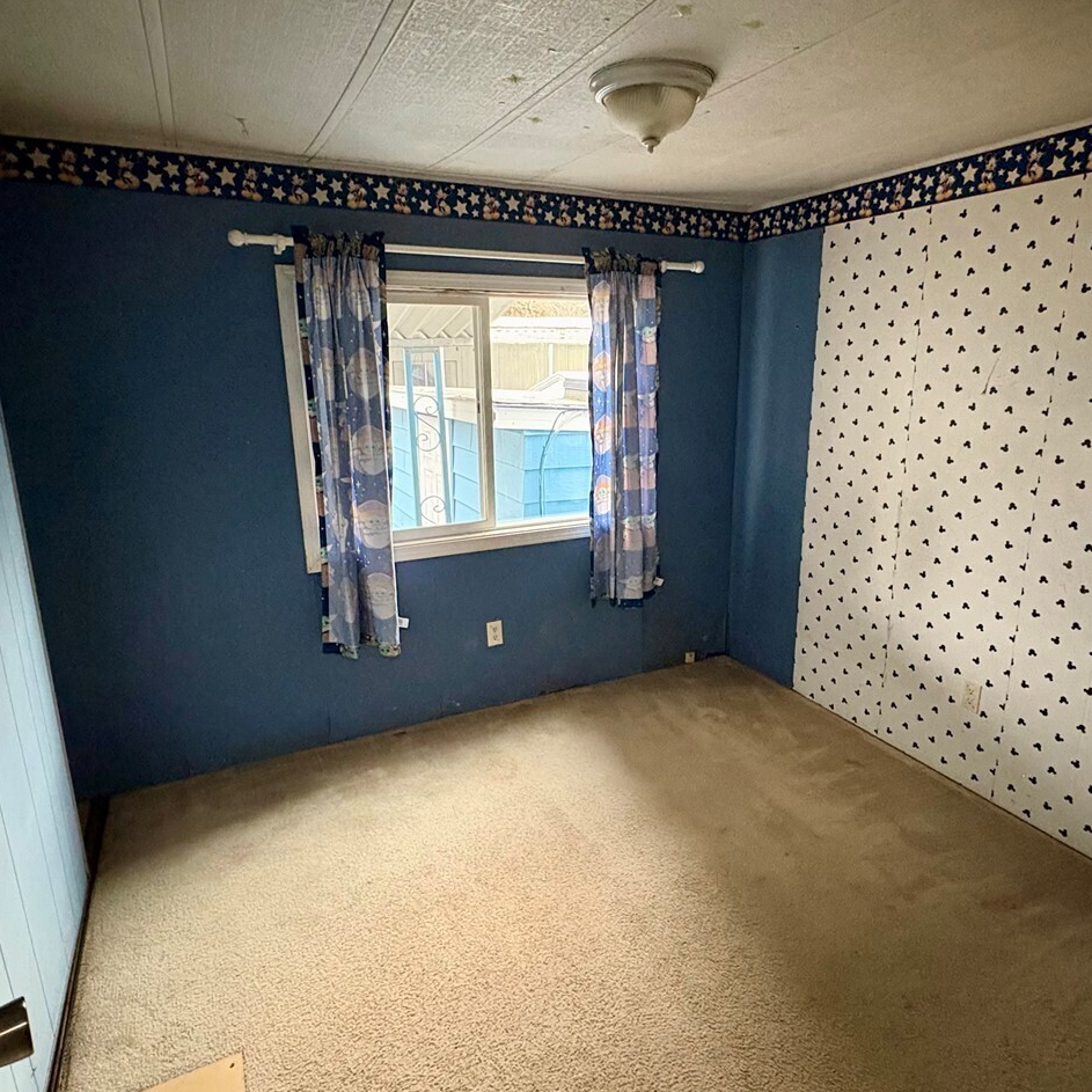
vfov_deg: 72.1
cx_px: 595
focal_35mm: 21
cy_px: 538
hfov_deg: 72.0
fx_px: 749
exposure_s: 1/46
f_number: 2.2
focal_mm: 2.22
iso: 1000
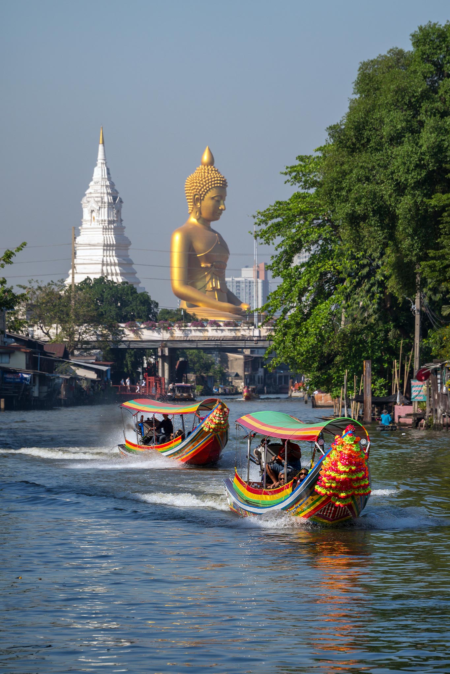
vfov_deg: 12.1
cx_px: 225
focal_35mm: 170
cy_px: 337
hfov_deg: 8.1
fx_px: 3188
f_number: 9
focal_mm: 170
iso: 140
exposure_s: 1/800
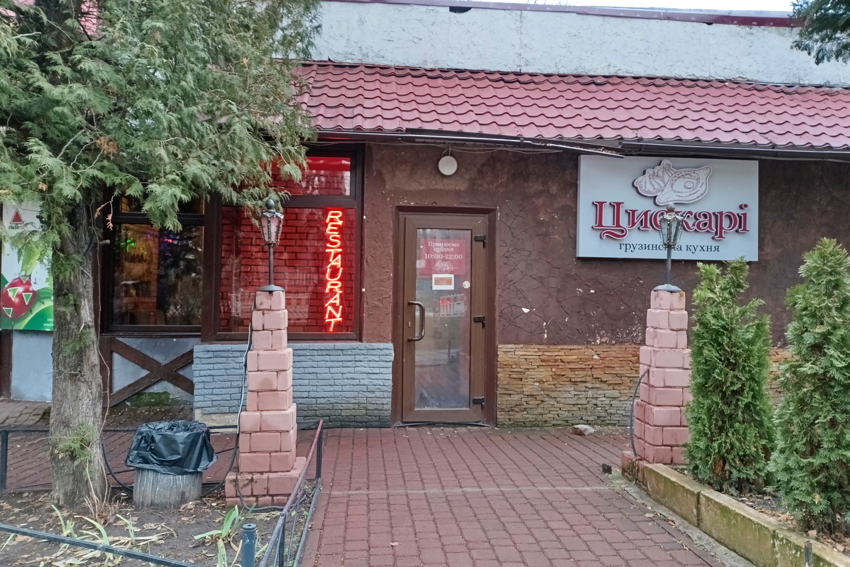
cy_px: 277
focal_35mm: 27
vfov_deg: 47.9
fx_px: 637
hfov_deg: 67.4
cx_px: 424
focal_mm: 4.71
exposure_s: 1/24
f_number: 1.7
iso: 640
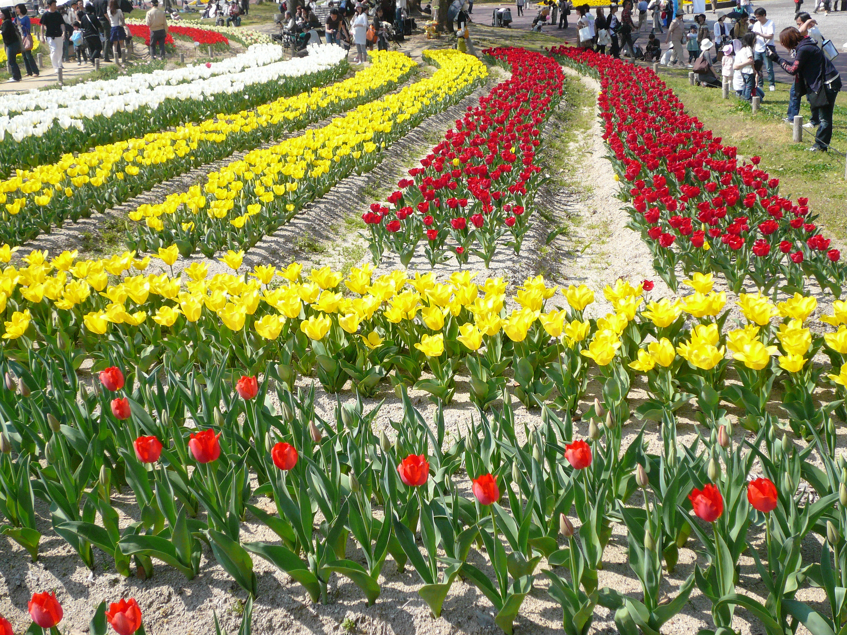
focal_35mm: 46
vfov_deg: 31.5
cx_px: 424
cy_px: 318
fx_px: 1126
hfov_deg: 41.2
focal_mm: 7.5
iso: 100
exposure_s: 1/640
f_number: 3.5
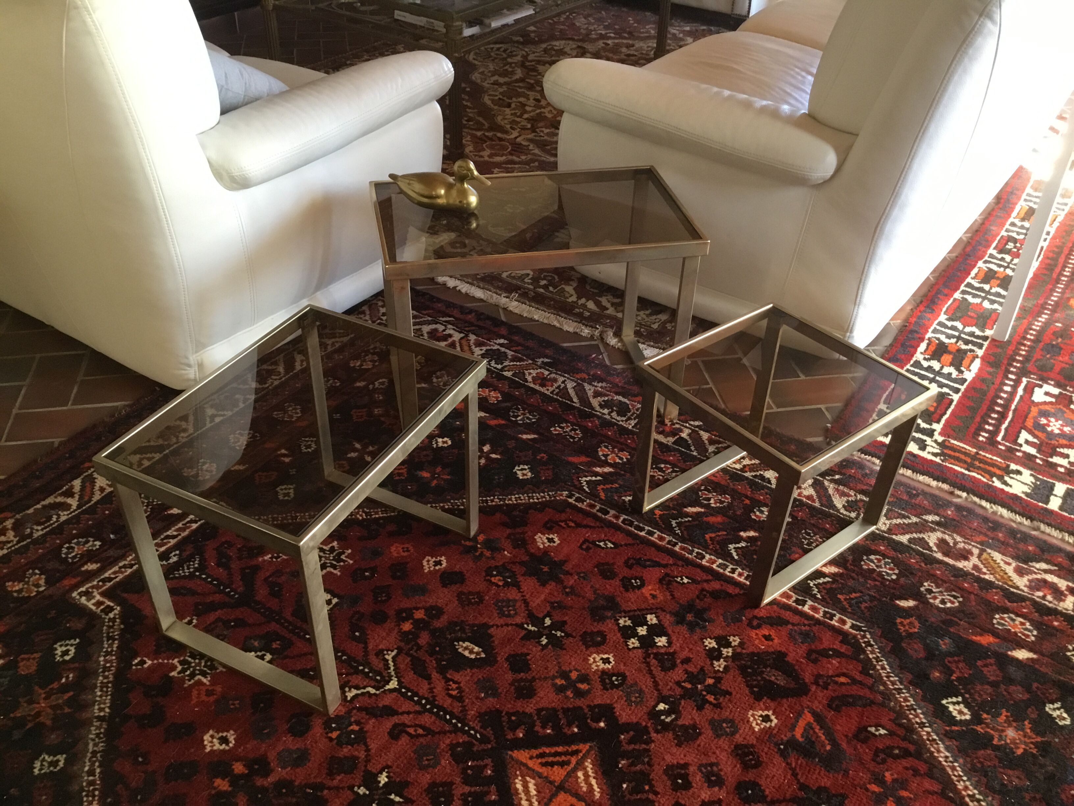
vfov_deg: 45.4
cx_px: 537
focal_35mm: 31
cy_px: 403
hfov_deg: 58.4
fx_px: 962
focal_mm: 3.3
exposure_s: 1/33
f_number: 2.4
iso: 160
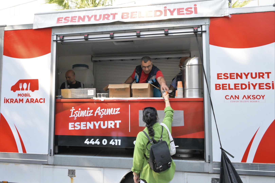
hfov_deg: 73.7
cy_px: 92
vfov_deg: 53.1
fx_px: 183
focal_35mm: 24
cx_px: 138
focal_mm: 24
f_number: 11
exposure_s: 1/200
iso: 2000
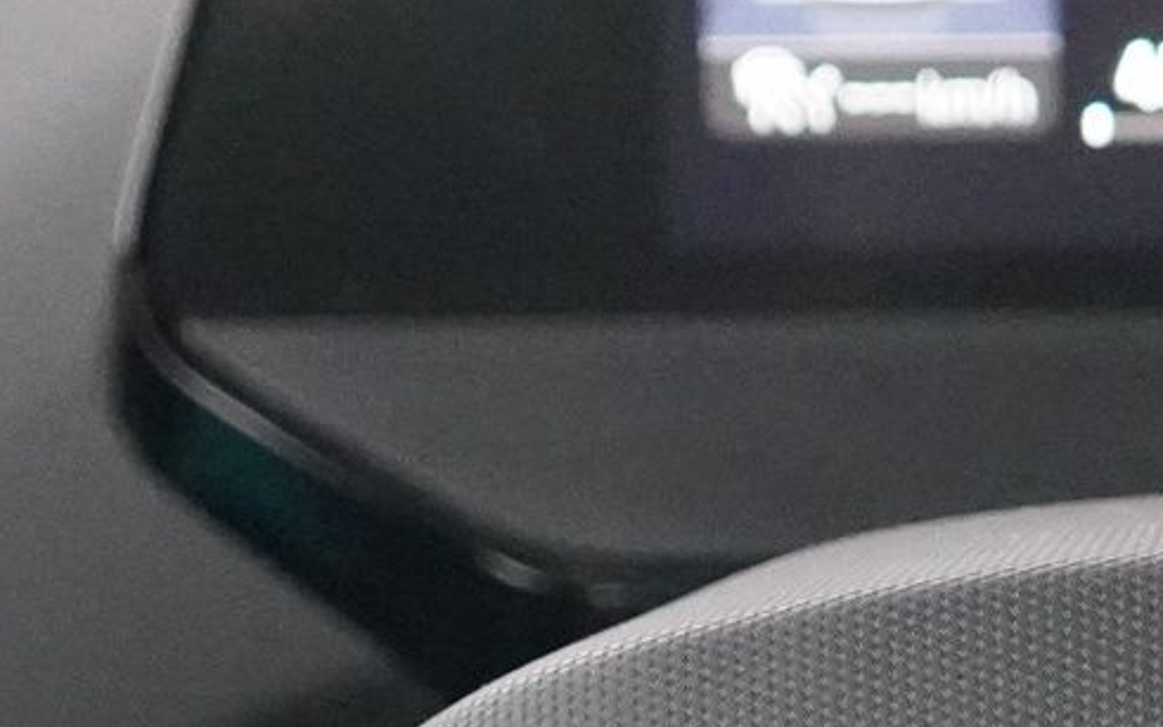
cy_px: 1413
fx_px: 6910
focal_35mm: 218
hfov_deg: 9.5
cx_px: 1310
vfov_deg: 5.9
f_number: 3.5
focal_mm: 28
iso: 6400
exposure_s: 1/15
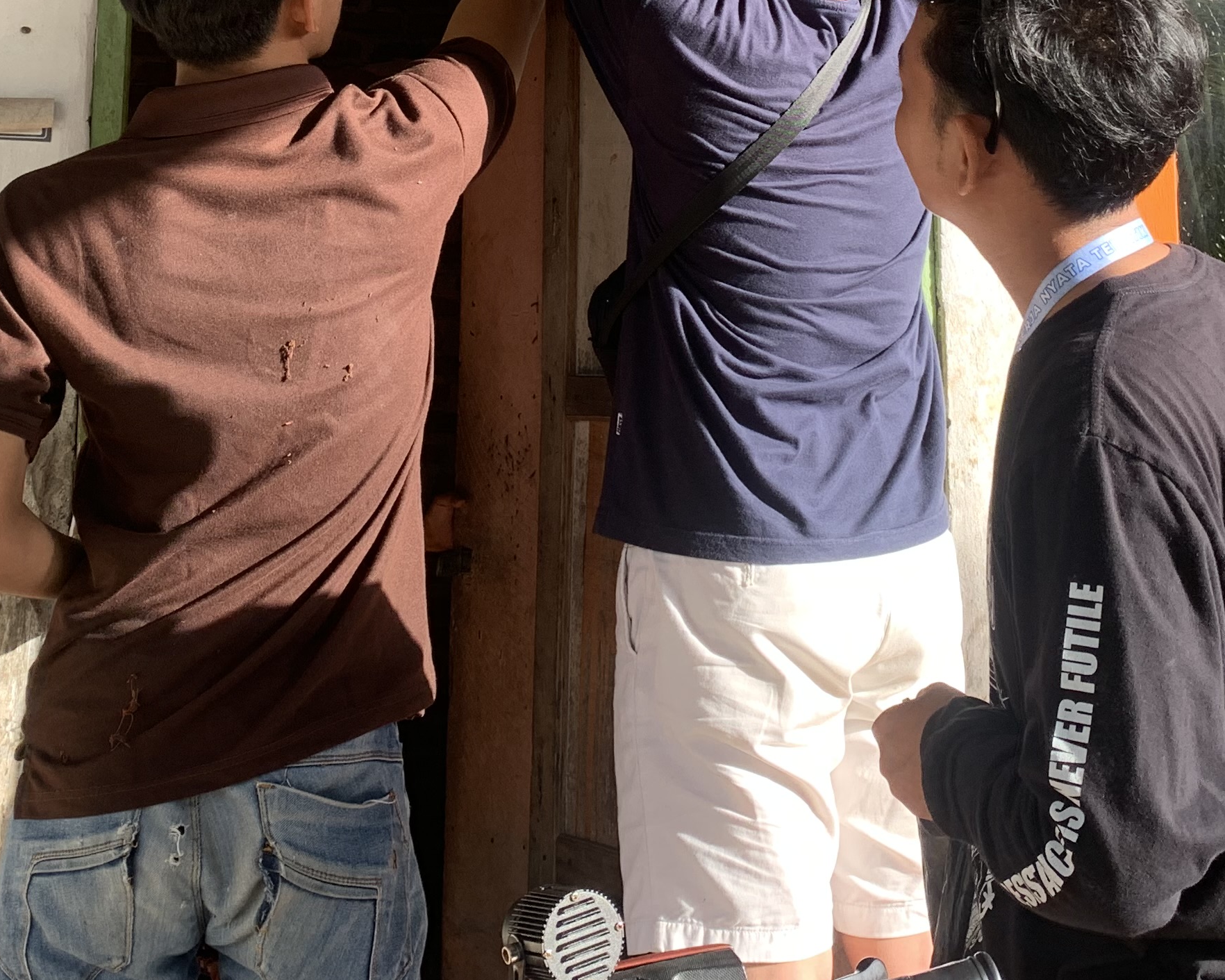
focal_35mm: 58
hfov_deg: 32.5
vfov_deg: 25.0
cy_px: -6
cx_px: 681
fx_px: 2103
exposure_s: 1/242
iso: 25
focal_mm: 4.25
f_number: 1.8
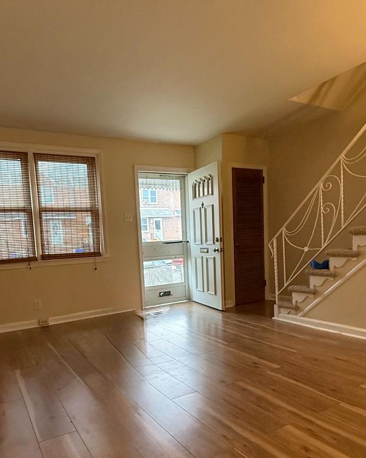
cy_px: 282
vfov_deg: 67.2
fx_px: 339
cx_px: 160
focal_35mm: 25
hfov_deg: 56.6
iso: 400
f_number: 2.2
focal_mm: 2.22
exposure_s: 1/120
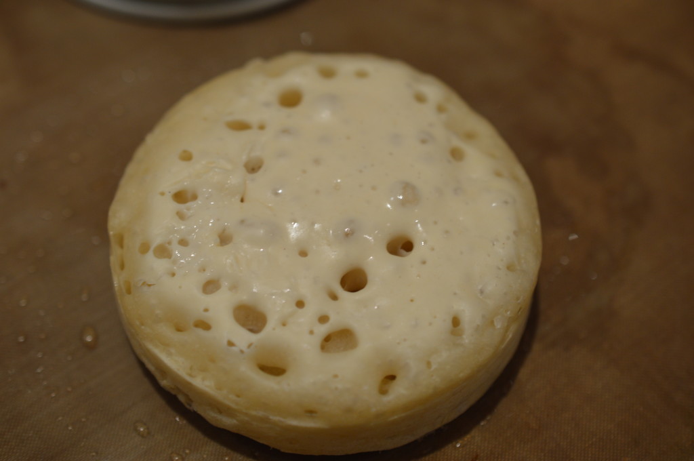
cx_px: 347
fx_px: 1155
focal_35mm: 60
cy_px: 230
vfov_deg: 22.6
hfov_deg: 33.4
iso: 400
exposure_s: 1/60
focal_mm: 40
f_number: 4
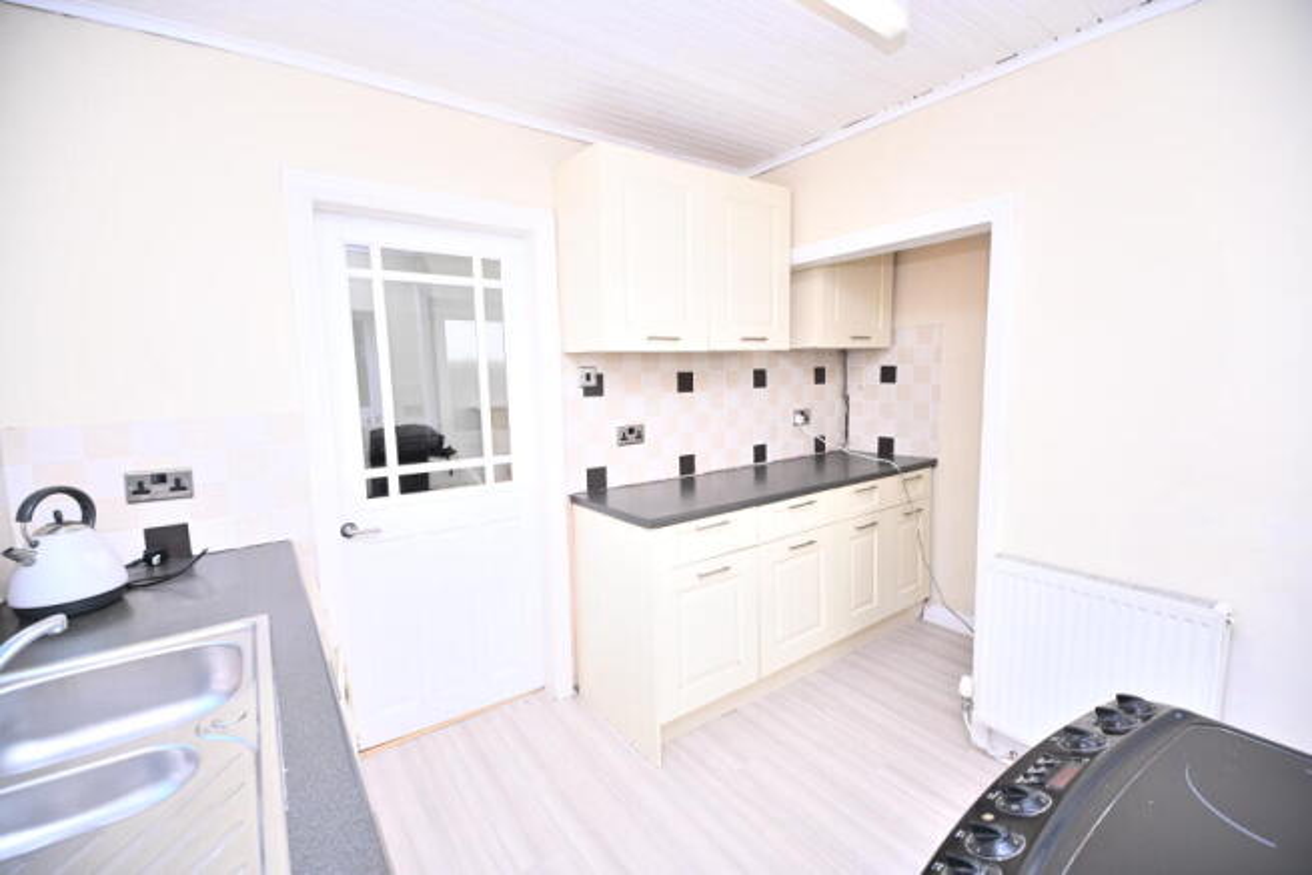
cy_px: 438
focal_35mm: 16
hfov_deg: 96.7
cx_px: 656
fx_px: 583
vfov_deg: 73.8
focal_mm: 16
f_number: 5.6
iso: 400
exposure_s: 1/200
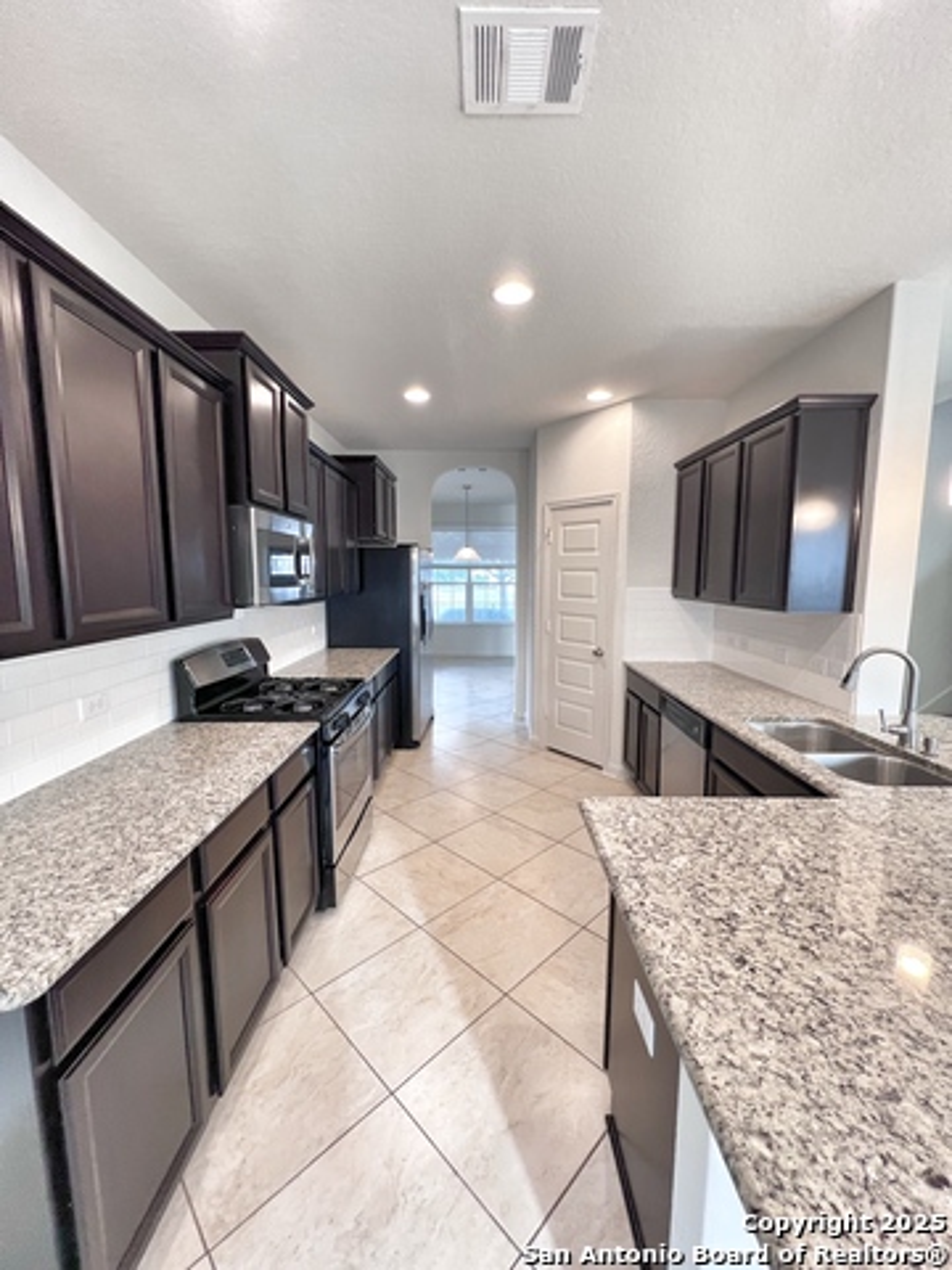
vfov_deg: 106.2
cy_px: 635
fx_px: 477
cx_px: 476
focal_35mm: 13
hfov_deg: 89.9
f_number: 1.8
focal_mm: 1.57
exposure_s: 1/60
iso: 125
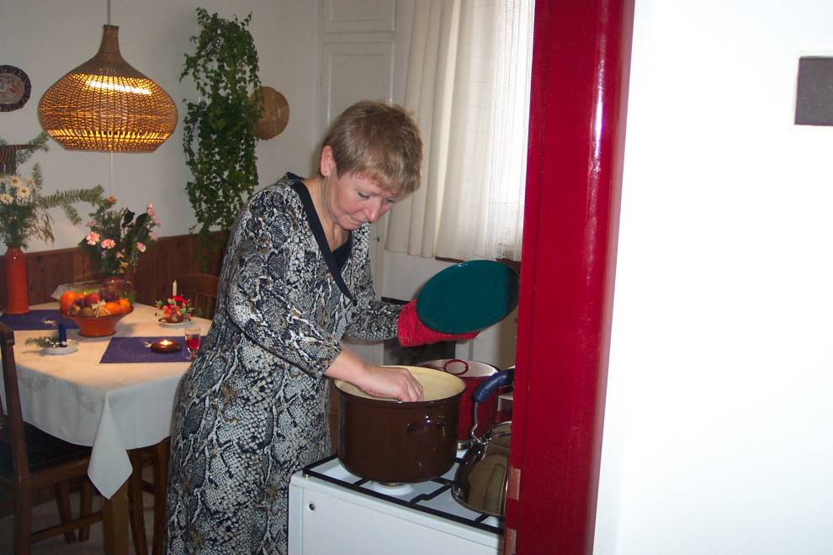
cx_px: 416
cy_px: 278
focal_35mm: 38
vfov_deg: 35.1
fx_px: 879
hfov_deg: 50.7
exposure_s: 1/30
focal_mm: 8
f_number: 2.8
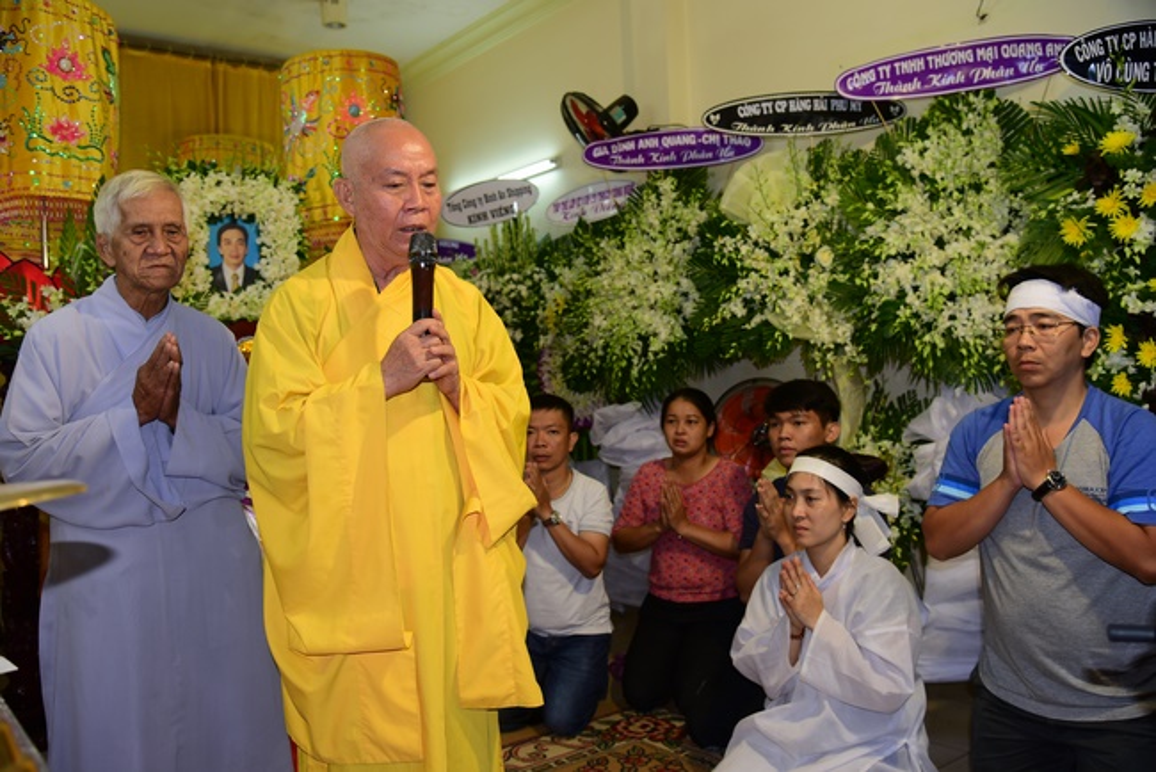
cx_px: 578
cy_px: 386
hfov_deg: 61.9
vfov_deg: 43.6
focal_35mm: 30
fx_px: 964
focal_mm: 30
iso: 320
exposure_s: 1/60
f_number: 4
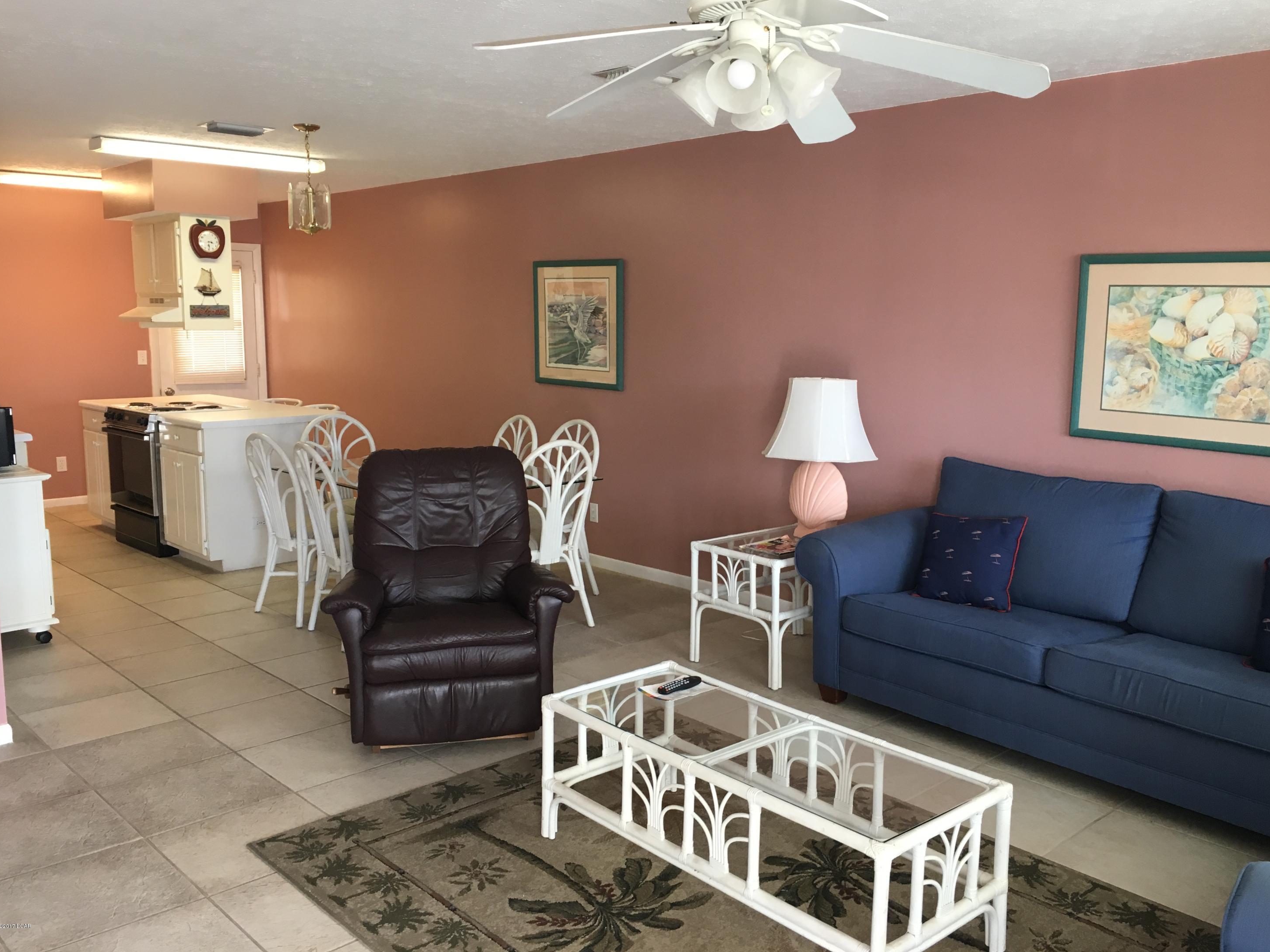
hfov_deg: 60.0
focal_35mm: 30
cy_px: 464
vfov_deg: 46.8
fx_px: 1101
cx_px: 653
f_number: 2.2
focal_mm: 4.15
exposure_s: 1/30
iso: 64
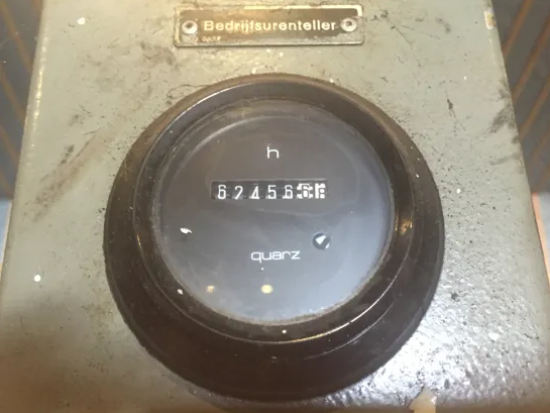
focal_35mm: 33
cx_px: 292
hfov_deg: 55.3
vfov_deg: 43.0
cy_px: 200
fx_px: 524
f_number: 2.2
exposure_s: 1/25
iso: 250
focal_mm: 4.15
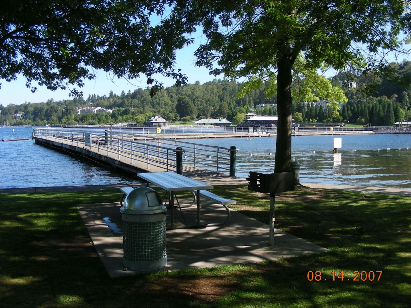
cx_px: 206
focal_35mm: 38
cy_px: 154
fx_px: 451
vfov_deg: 37.7
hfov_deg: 49.0
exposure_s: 1/277
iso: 50
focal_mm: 6.3
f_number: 3.5
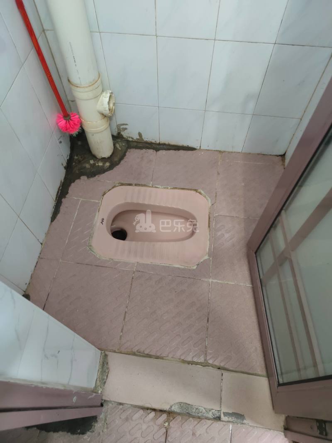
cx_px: 166
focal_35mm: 24
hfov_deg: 56.8
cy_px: 222
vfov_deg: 71.6
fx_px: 307
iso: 628
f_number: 1.69
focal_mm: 6.72
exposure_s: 1/50
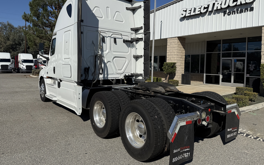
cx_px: 134
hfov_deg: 68.4
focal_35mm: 27
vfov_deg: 45.9
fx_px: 194
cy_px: 69
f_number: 1.78
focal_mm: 6.76
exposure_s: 1/10309
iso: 80
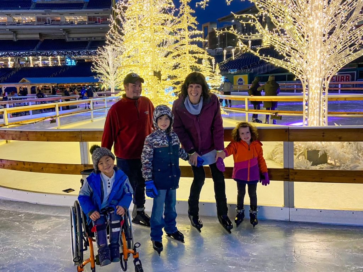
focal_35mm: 26
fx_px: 273
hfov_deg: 67.3
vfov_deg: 53.1
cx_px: 182
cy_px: 136
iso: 320
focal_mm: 4.25
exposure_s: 1/60
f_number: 1.8
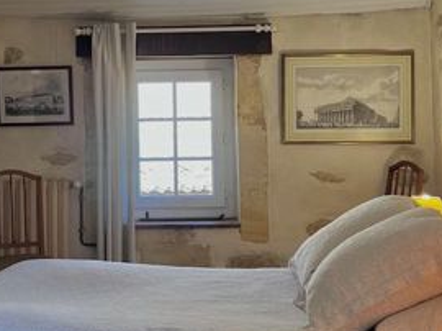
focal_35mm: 68
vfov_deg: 21.5
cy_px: 129
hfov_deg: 28.3
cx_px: 137
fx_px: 867
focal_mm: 5.7
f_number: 1.5
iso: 50
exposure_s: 1/100
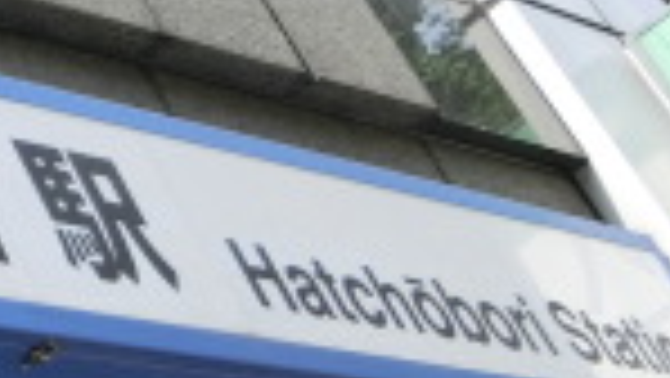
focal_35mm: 117
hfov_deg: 15.6
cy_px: 22
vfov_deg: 10.3
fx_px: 2080
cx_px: -544
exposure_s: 1/320
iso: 80
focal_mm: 4.5
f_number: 3.5
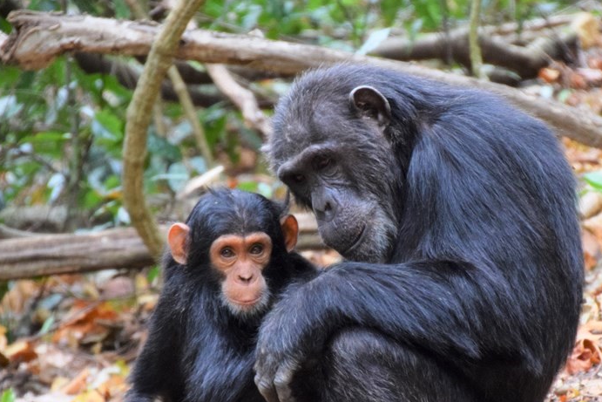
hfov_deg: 6.0
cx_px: 339
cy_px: 296
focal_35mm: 345
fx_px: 5766
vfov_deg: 4.0
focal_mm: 155
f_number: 6
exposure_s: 1/125
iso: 2000
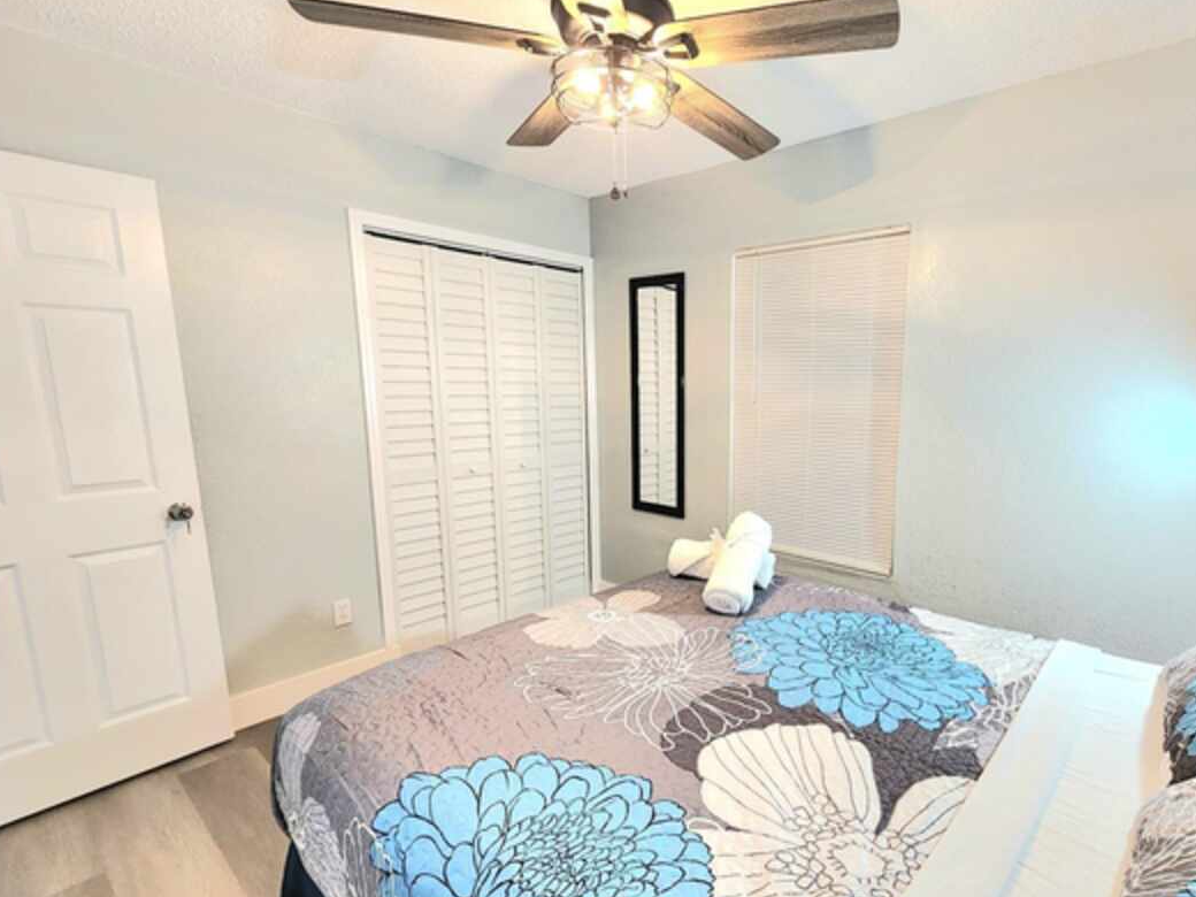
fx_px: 553
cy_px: 484
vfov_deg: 78.0
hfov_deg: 93.1
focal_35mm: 16
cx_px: 726
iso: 250
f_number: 2.2
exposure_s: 1/60.2
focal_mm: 2.2
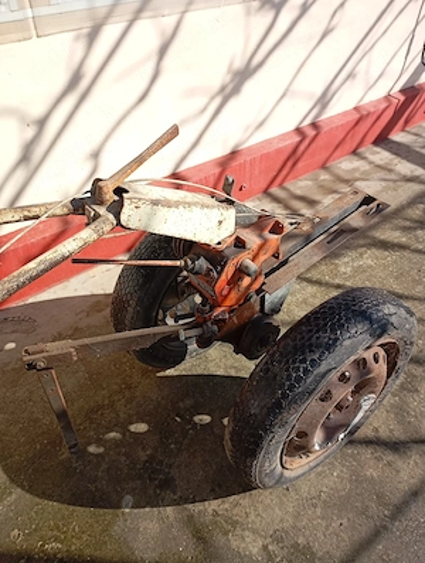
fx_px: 457
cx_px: 212
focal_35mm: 28
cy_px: 282
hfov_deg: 49.9
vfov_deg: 63.4
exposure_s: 1/435
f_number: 1.8
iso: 102
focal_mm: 4.27
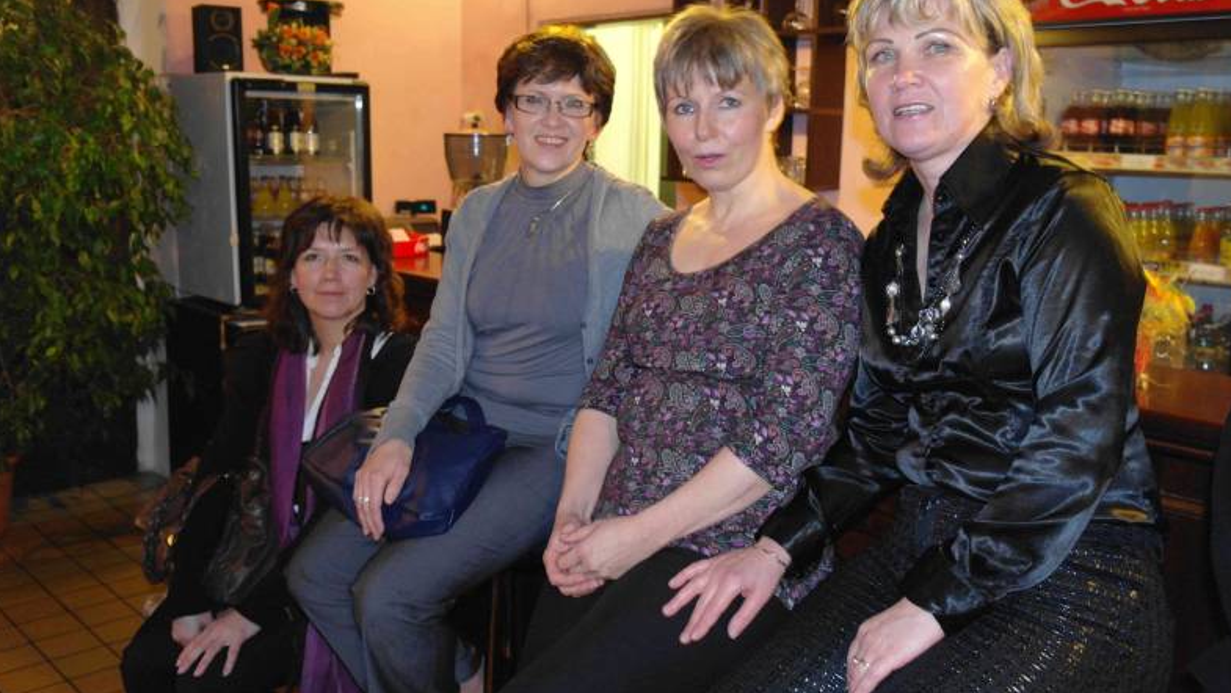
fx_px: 1045
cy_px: 312
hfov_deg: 61.0
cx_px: 618
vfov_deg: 36.7
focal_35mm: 32
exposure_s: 1/8
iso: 800
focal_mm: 20
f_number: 3.8
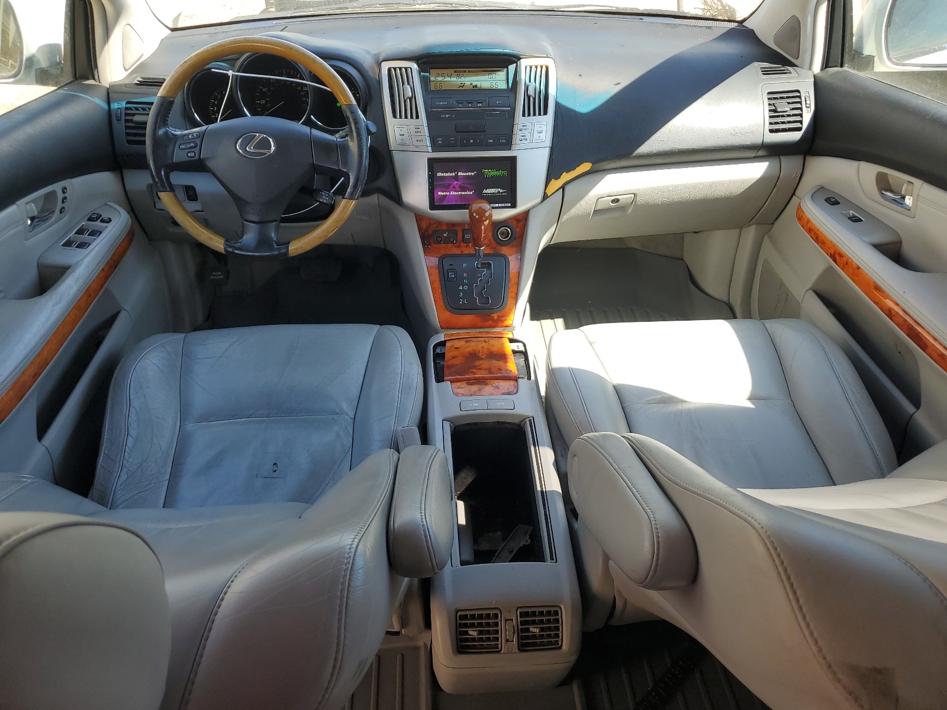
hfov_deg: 67.3
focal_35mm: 26
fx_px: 711
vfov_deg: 53.1
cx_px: 474
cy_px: 355
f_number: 1.5
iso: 50
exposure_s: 1/370
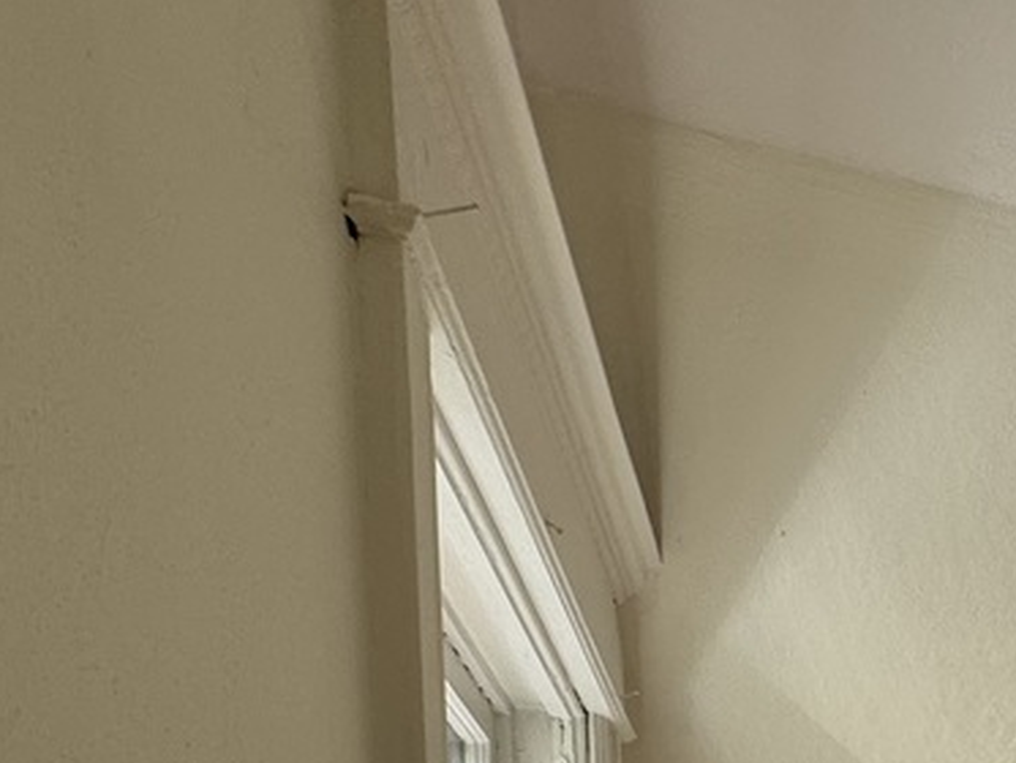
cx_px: 1555
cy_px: 1294
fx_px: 1585
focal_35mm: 54
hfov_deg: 25.7
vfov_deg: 20.7
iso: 40
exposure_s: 1/248
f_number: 2.2
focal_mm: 2.22
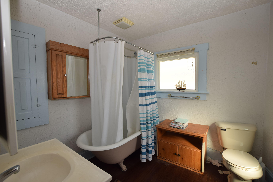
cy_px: 91
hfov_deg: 100.3
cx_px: 136
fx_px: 114
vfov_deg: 77.4
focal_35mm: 15
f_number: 5.6
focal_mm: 10
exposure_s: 1/125
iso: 320
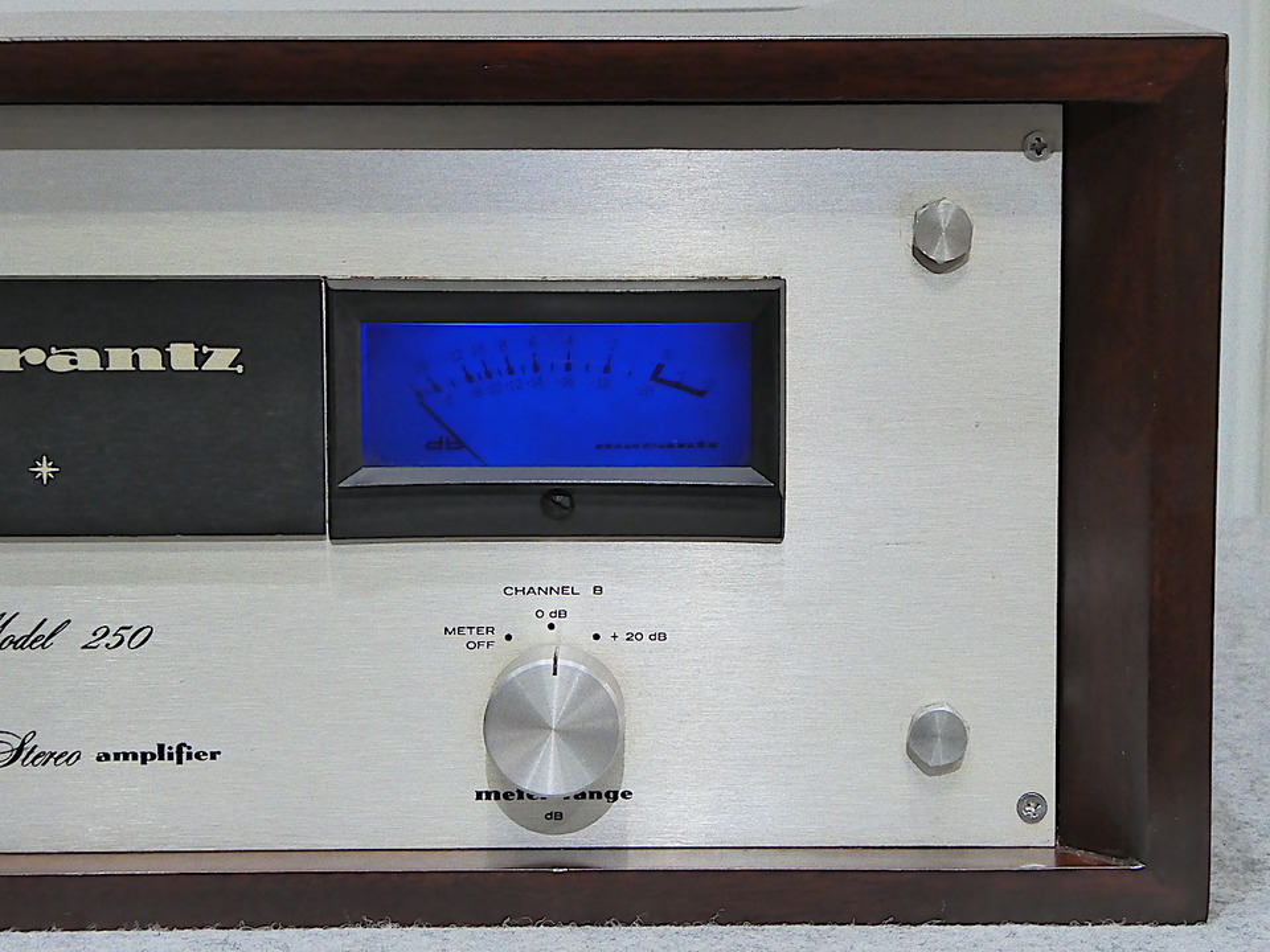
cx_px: 635
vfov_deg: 16.4
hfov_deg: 21.8
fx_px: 3302
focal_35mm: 90
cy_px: 476
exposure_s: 1/60
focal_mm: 16.1
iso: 1600
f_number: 6.3
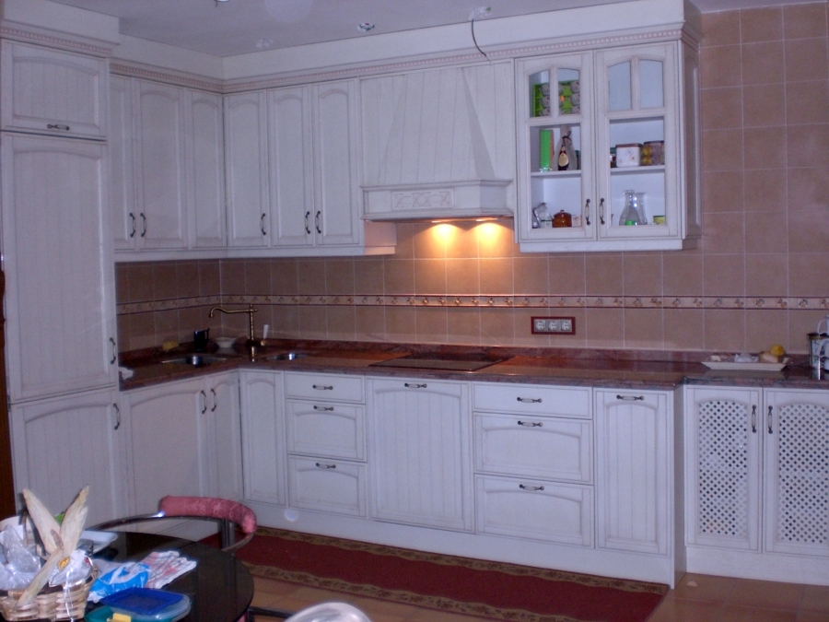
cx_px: 414
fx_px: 910
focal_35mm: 38
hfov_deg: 49.0
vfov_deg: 37.7
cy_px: 311
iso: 200
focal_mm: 6.3
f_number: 3.1
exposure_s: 1/60
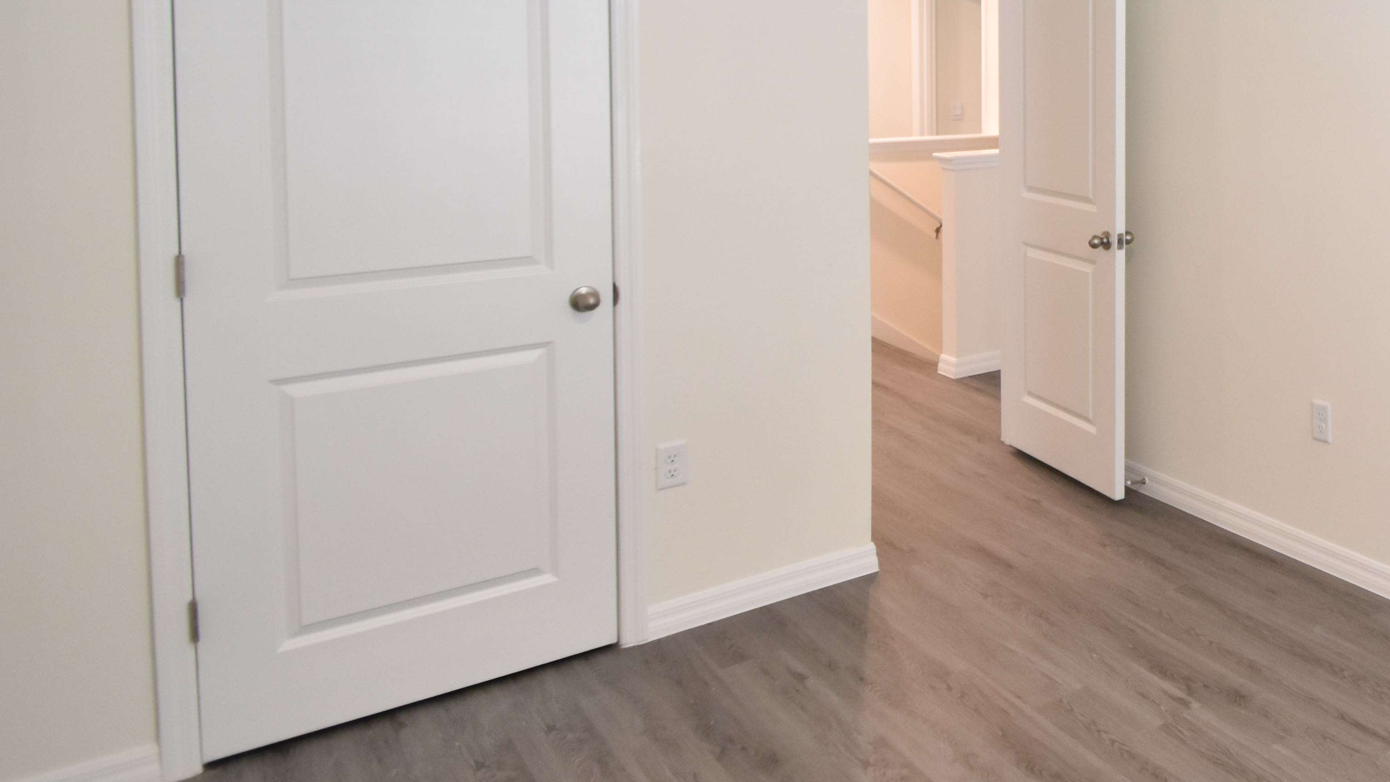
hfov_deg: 51.7
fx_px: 1143
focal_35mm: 31
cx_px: 1352
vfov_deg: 35.7
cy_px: 91
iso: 800
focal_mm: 10
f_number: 3.5
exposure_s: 1/45
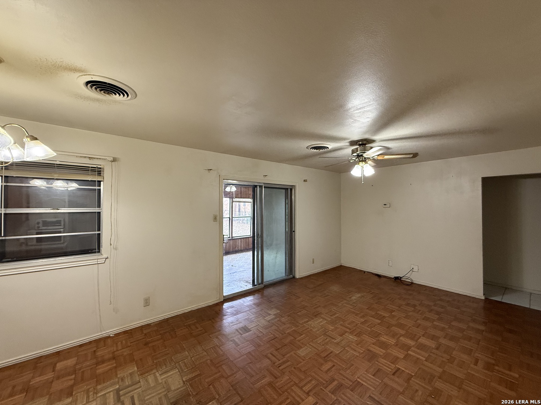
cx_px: 270
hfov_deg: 102.1
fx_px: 219
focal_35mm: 14
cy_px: 202
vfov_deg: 85.7
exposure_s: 1/120
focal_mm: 2.22
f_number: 2.2
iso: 320
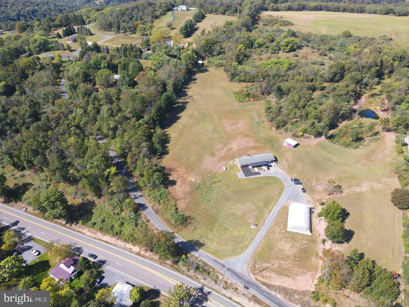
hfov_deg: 71.6
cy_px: 154
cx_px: 204
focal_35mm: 24
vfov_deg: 56.8
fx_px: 284
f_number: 2.8
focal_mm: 4.5
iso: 100
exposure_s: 1/250
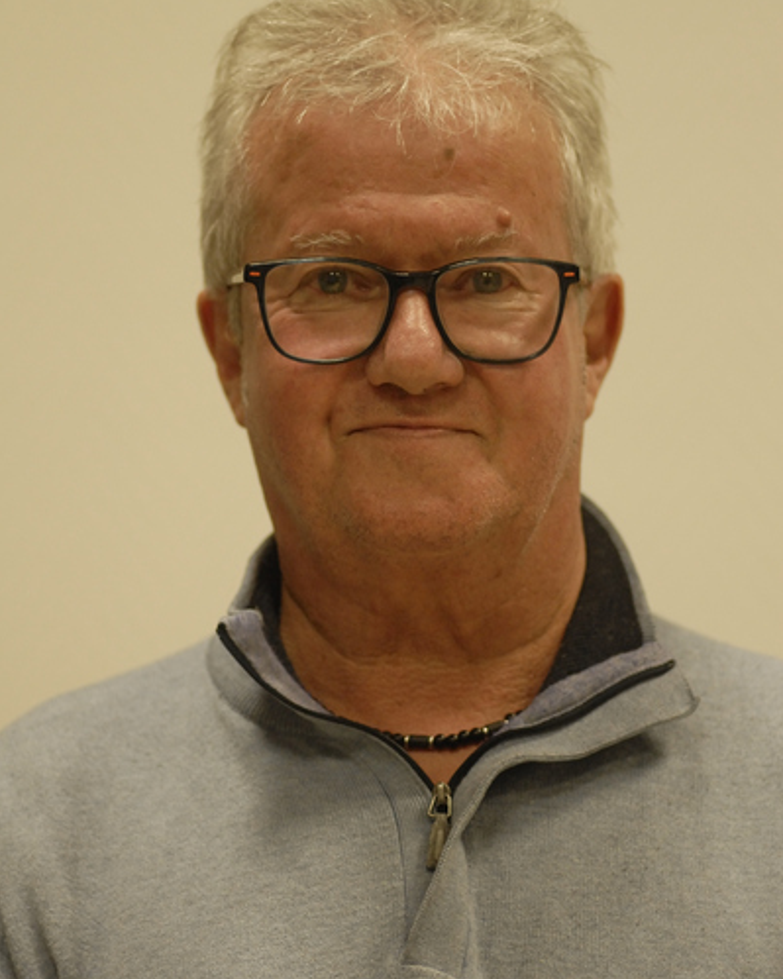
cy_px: 506
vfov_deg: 6.3
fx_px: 8838
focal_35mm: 305
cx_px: 392
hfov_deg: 5.1
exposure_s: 1/125
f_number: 2.8
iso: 640
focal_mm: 180
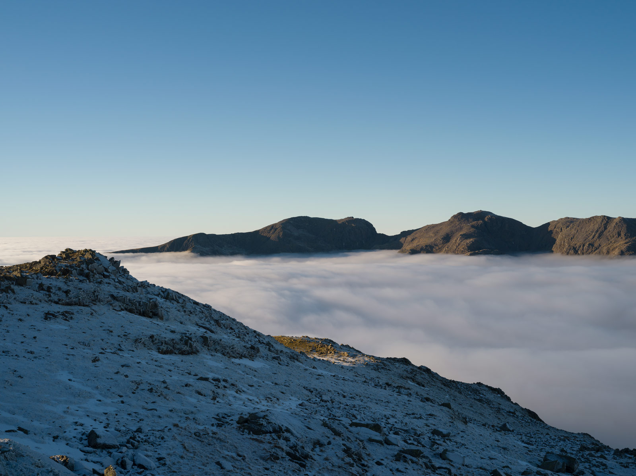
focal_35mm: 35
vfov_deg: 40.7
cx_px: 318
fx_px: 643
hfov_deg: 52.6
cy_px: 238
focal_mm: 45
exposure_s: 1/180
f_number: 9.5
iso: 100
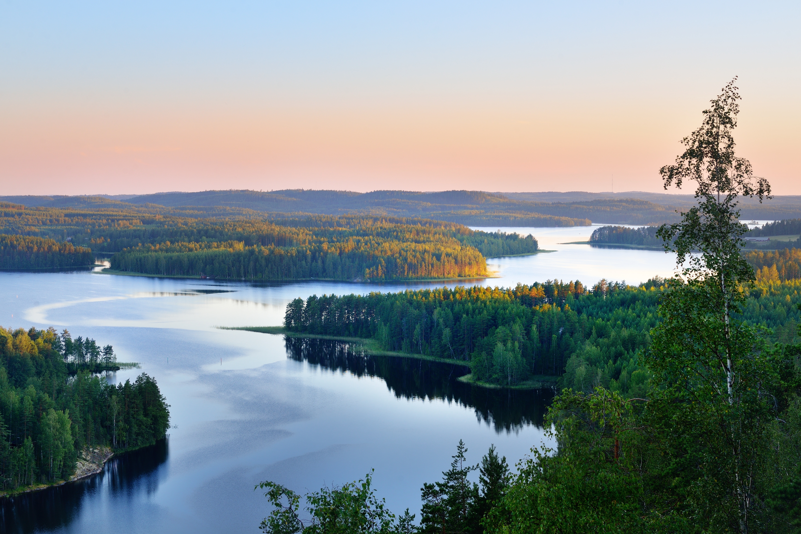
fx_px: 1557
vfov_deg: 19.5
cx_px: 400
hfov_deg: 28.8
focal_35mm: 70
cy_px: 267
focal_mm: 70
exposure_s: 1/25
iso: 100
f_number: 11
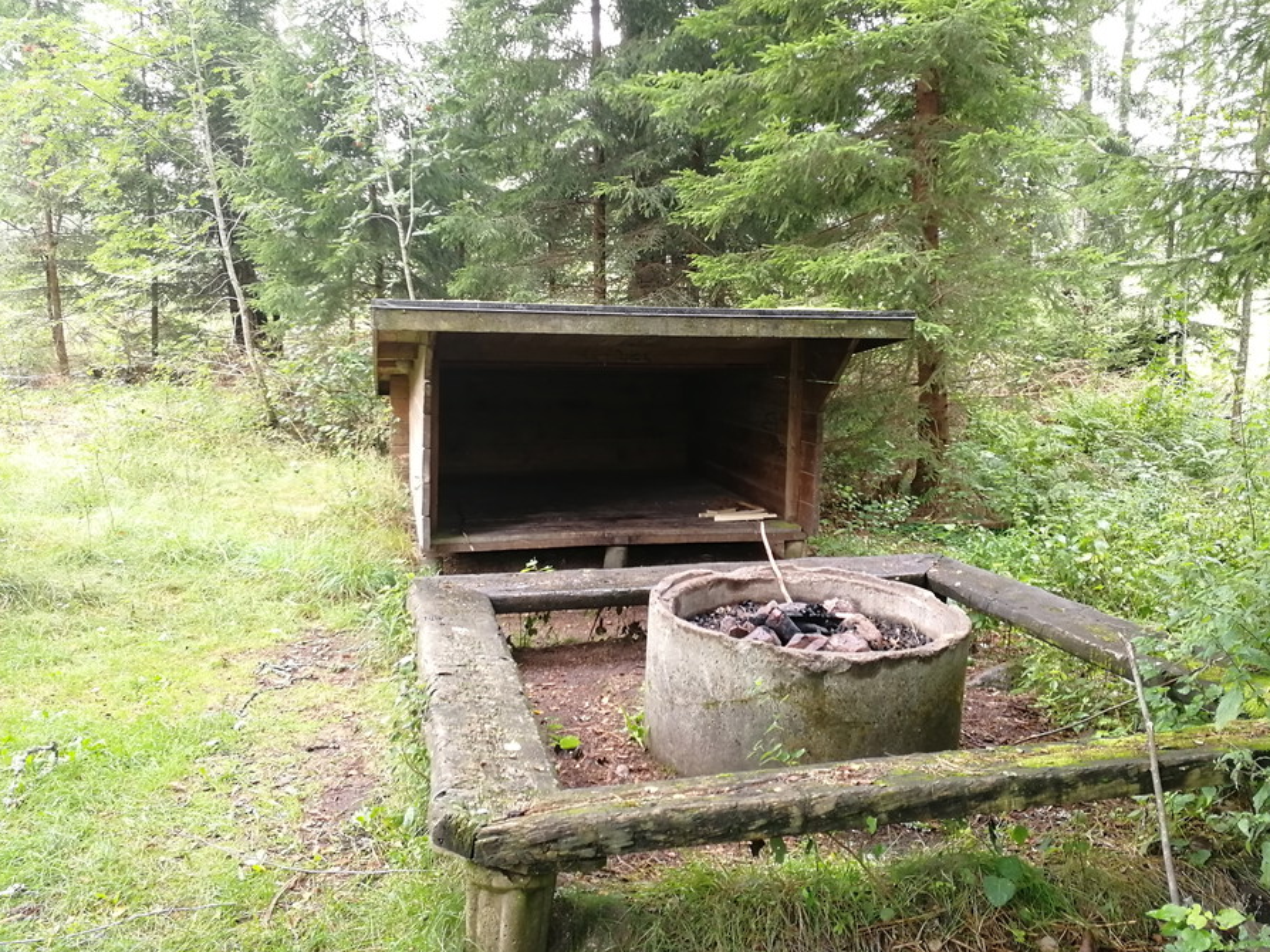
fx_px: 1064
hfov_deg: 61.6
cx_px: 676
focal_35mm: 29
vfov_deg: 48.2
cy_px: 455
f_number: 2.2
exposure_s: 1/33.3
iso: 160
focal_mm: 3.95
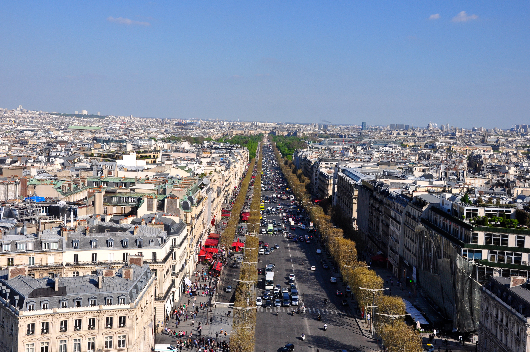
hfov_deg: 43.7
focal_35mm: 45
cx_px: 265
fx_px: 662
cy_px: 176
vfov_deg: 29.8
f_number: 13
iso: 400
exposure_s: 1/640
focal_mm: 30
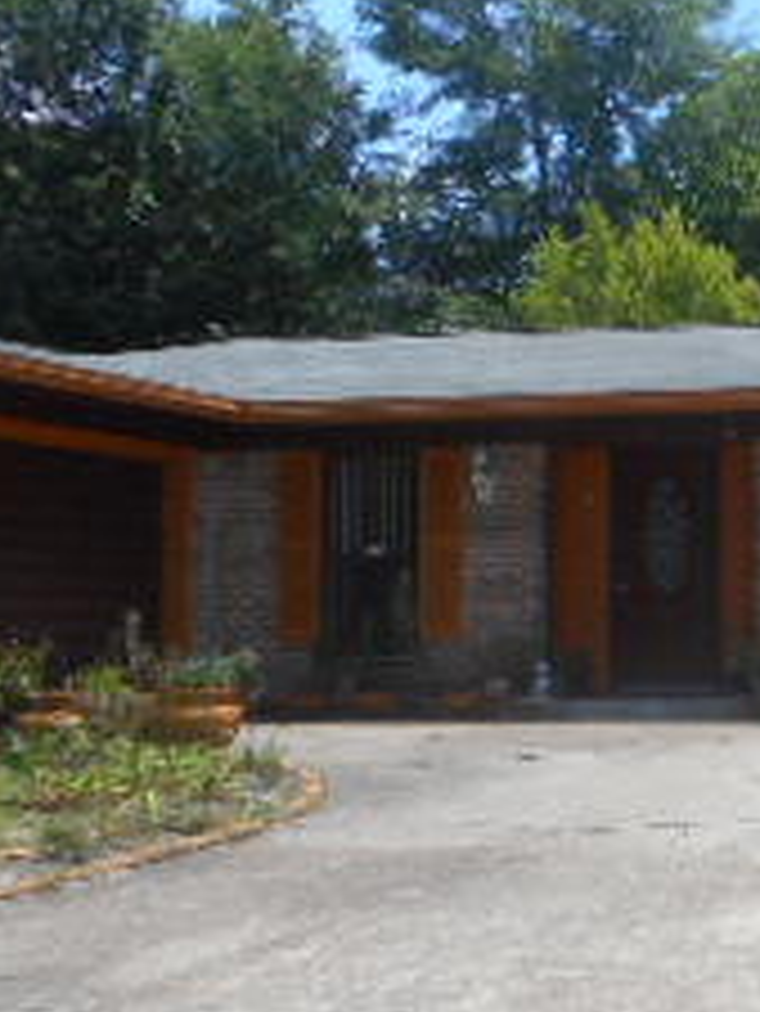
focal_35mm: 71
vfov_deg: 27.4
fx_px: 2076
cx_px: 953
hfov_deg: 19.3
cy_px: 513
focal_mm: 4.5
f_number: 3.7
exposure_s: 1/400
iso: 80
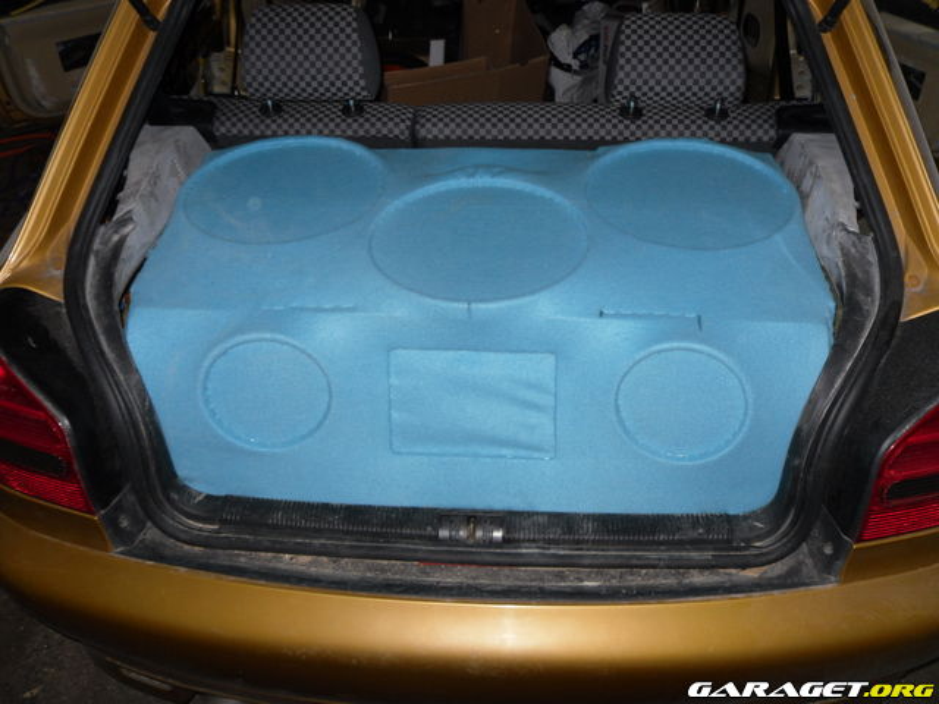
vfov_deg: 40.7
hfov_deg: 52.6
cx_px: 470
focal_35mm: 35
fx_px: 949
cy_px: 352
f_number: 3.5
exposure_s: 1/45
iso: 80
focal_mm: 6.3
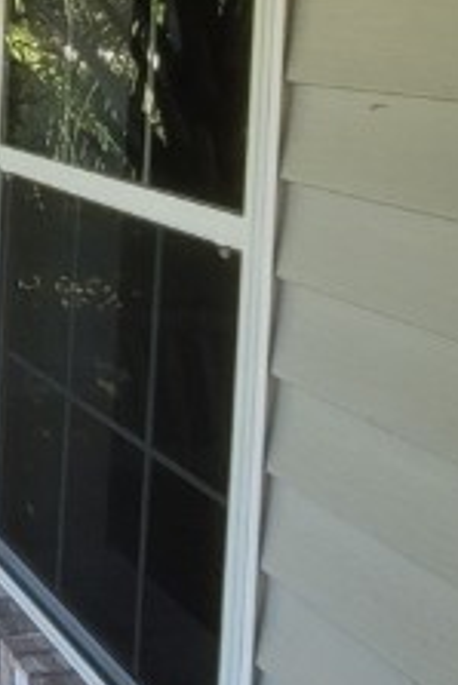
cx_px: -458
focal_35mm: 62
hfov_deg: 16.6
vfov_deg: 30.5
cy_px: 34
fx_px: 1181
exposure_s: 1/120
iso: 64
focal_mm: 2.2
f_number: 2.2
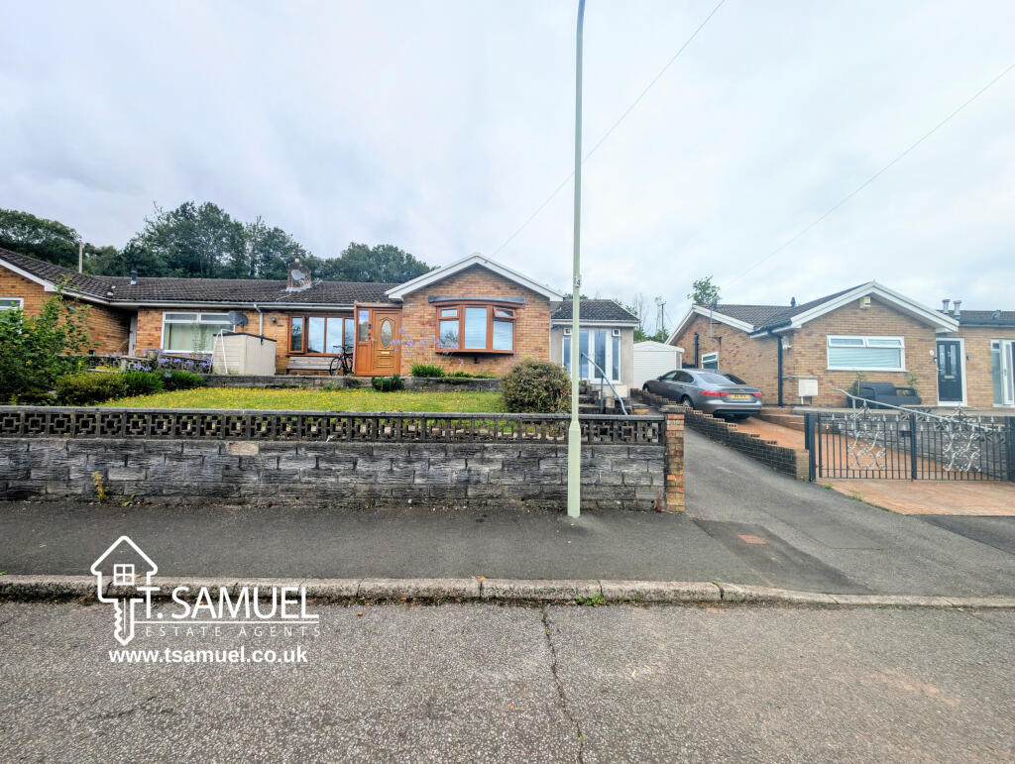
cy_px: 382
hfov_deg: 110.5
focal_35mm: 12
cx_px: 508
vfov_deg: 94.6
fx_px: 352
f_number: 1.95
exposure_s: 1/1379
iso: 42
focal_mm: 2.23
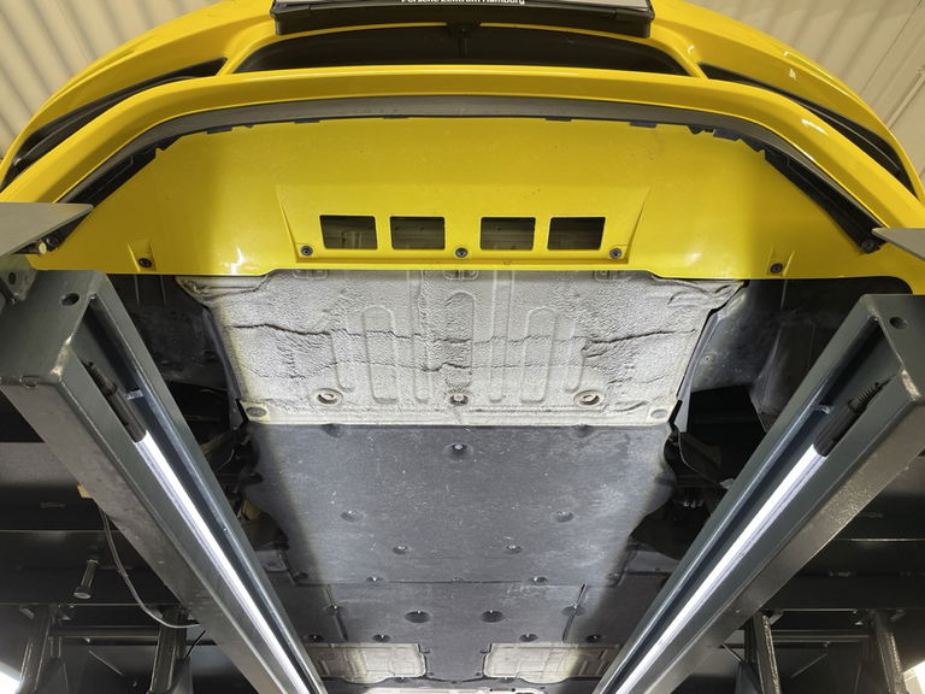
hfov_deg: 67.3
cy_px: 347
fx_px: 695
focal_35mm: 26
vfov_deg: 53.1
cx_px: 462
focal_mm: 4.2
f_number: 1.6
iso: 80
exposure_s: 1/100
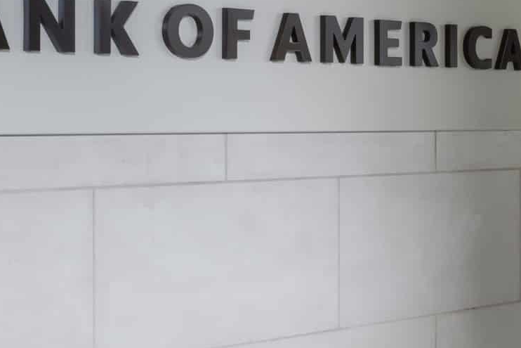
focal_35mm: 100
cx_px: 621
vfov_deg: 13.7
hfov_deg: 19.3
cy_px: 123
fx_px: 1447
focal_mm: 29
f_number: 11
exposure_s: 1/2
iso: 800
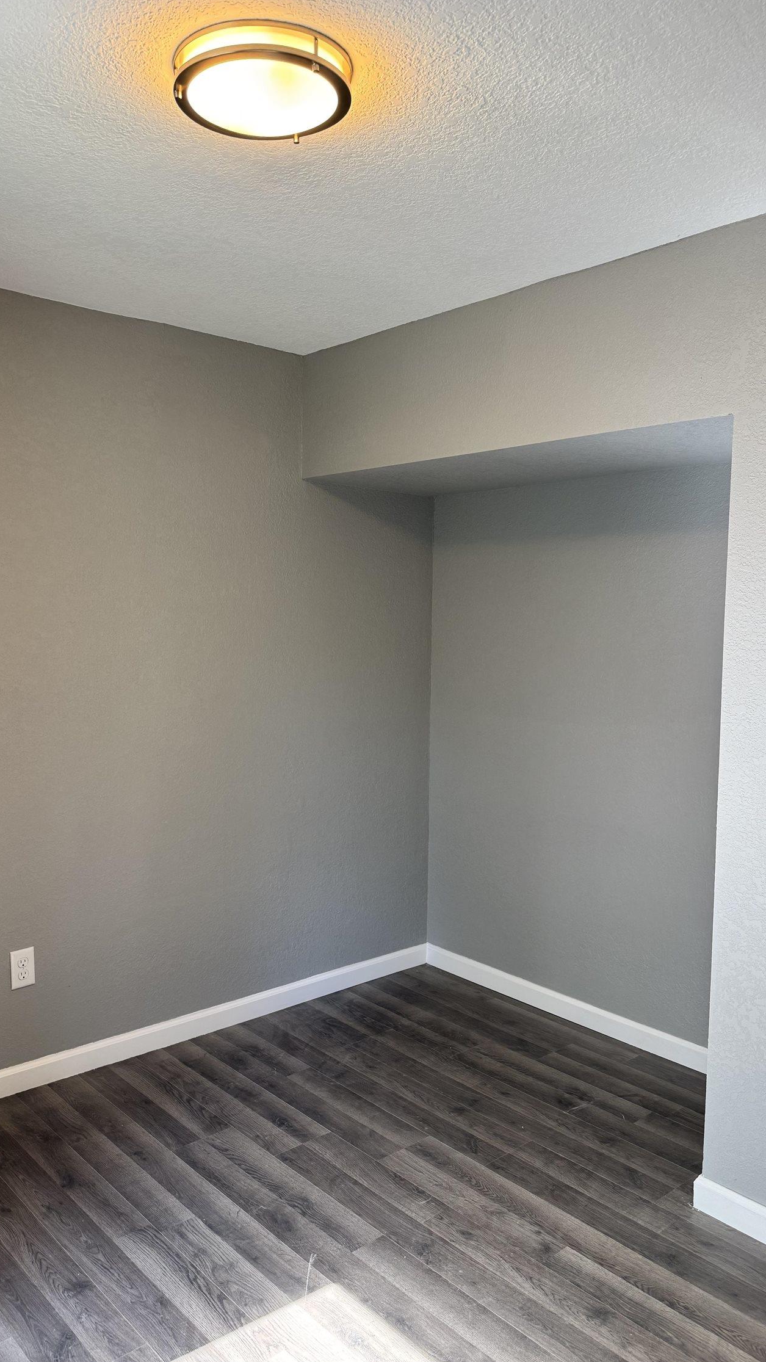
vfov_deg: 69.9
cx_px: 366
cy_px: 687
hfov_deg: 42.9
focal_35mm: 27
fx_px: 975
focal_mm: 6.76
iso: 200
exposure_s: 1/120
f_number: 1.78
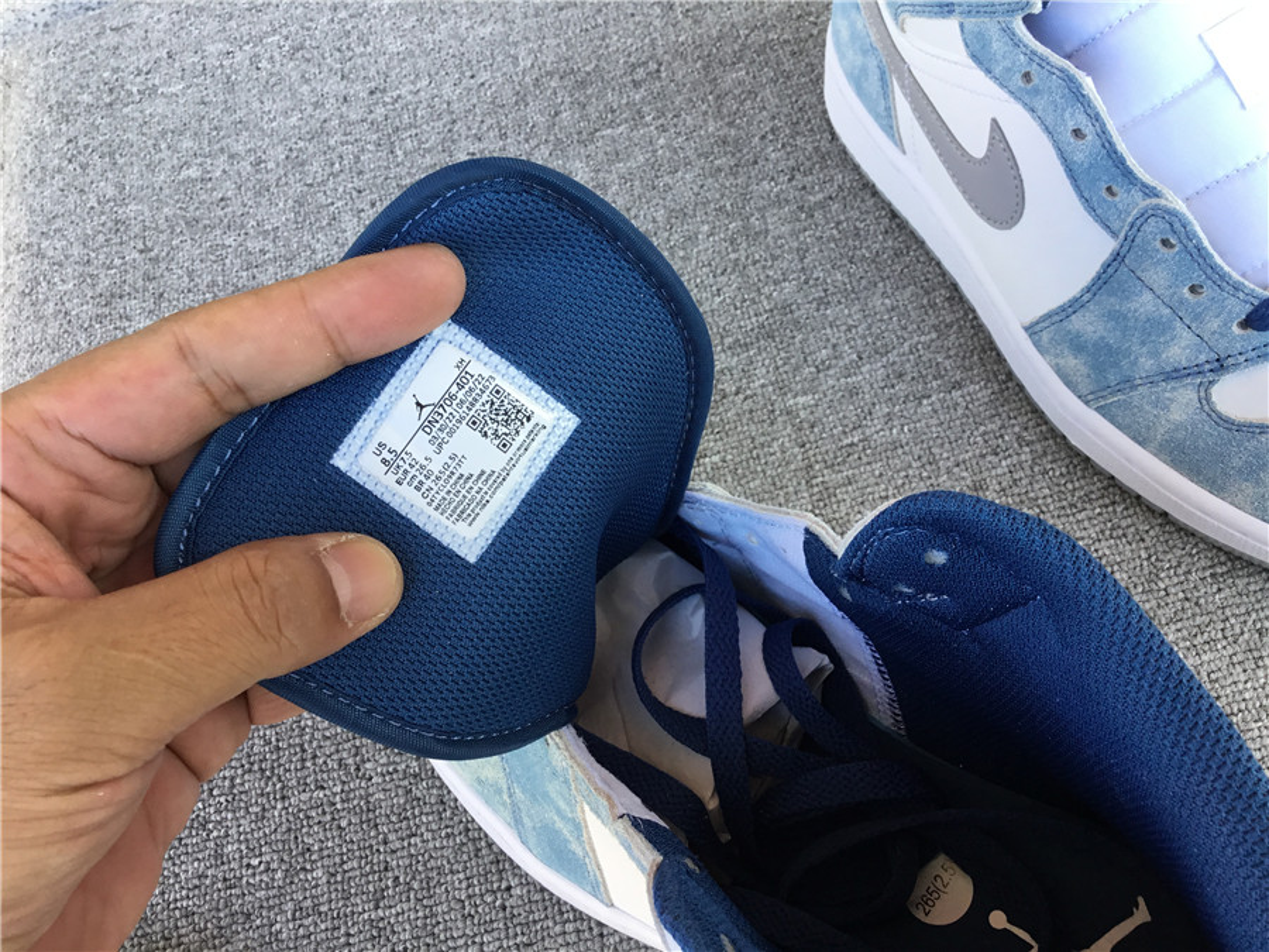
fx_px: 1136
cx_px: 634
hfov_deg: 58.4
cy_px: 476
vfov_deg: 45.4
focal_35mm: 31
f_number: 2.4
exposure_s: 1/100
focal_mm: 3.3
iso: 40
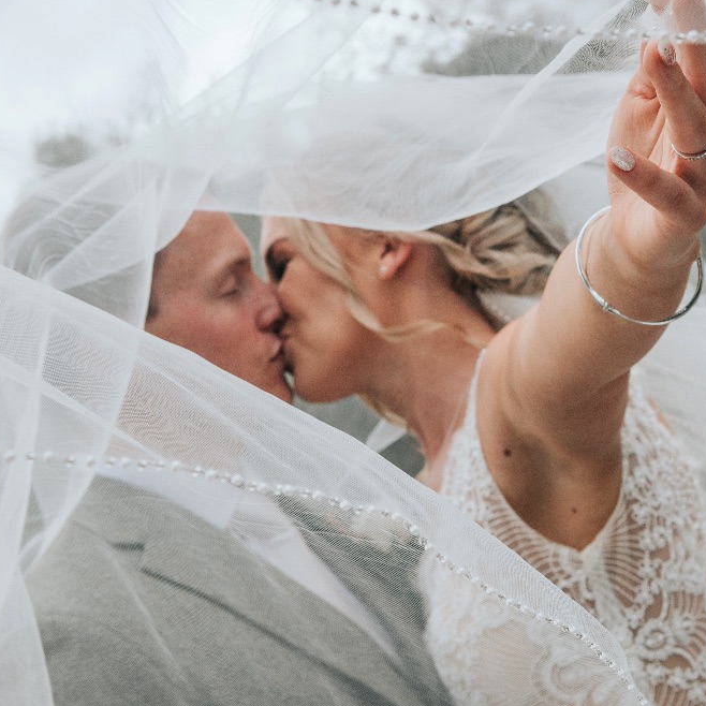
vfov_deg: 21.9
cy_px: 297
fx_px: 1823
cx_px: 411
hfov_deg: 21.9
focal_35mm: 79
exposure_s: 1/2000
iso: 250
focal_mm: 34
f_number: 7.1
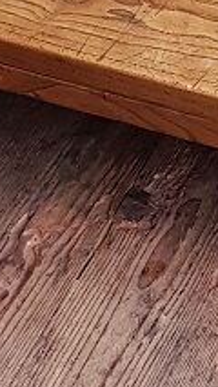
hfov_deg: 8.3
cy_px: 222
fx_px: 1499
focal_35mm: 146
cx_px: 226
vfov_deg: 14.7
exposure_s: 1/17
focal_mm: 4.2
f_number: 1.7
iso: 250
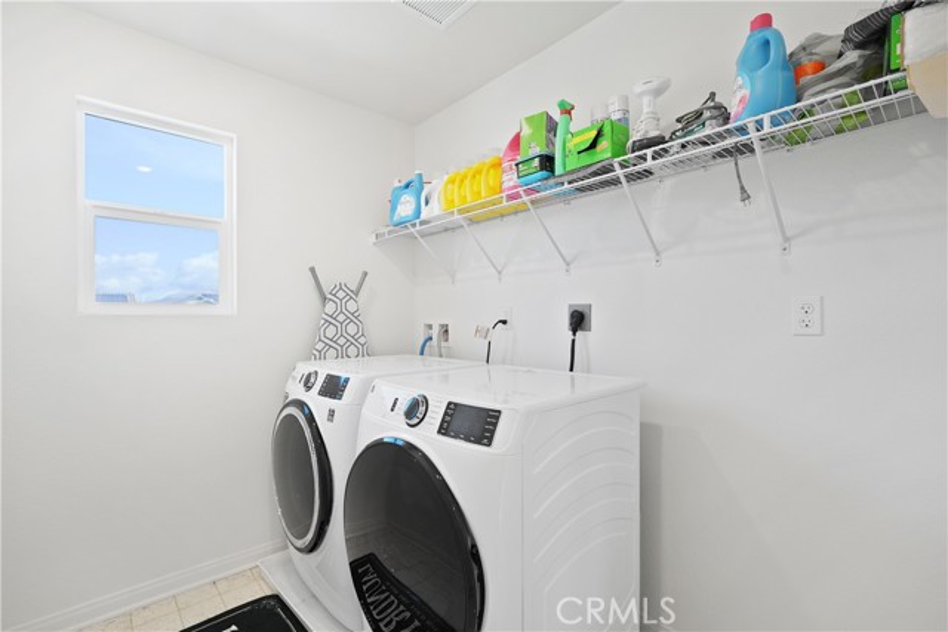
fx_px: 421
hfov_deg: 96.7
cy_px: 316
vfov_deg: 73.8
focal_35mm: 16
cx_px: 474
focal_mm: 16
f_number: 4
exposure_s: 1/15
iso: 200
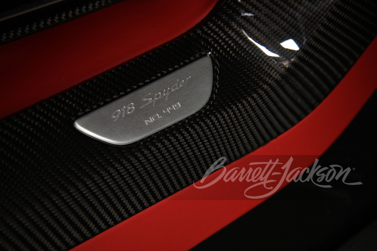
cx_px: 188
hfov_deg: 23.9
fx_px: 890
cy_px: 126
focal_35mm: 85
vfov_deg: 16.1
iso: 320
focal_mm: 85
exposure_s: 1/250
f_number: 8
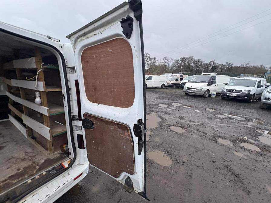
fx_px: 110
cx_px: 136
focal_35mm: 14
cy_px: 102
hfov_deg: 102.1
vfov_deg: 85.7
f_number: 2.2
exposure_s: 1/99
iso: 125
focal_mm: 2.22
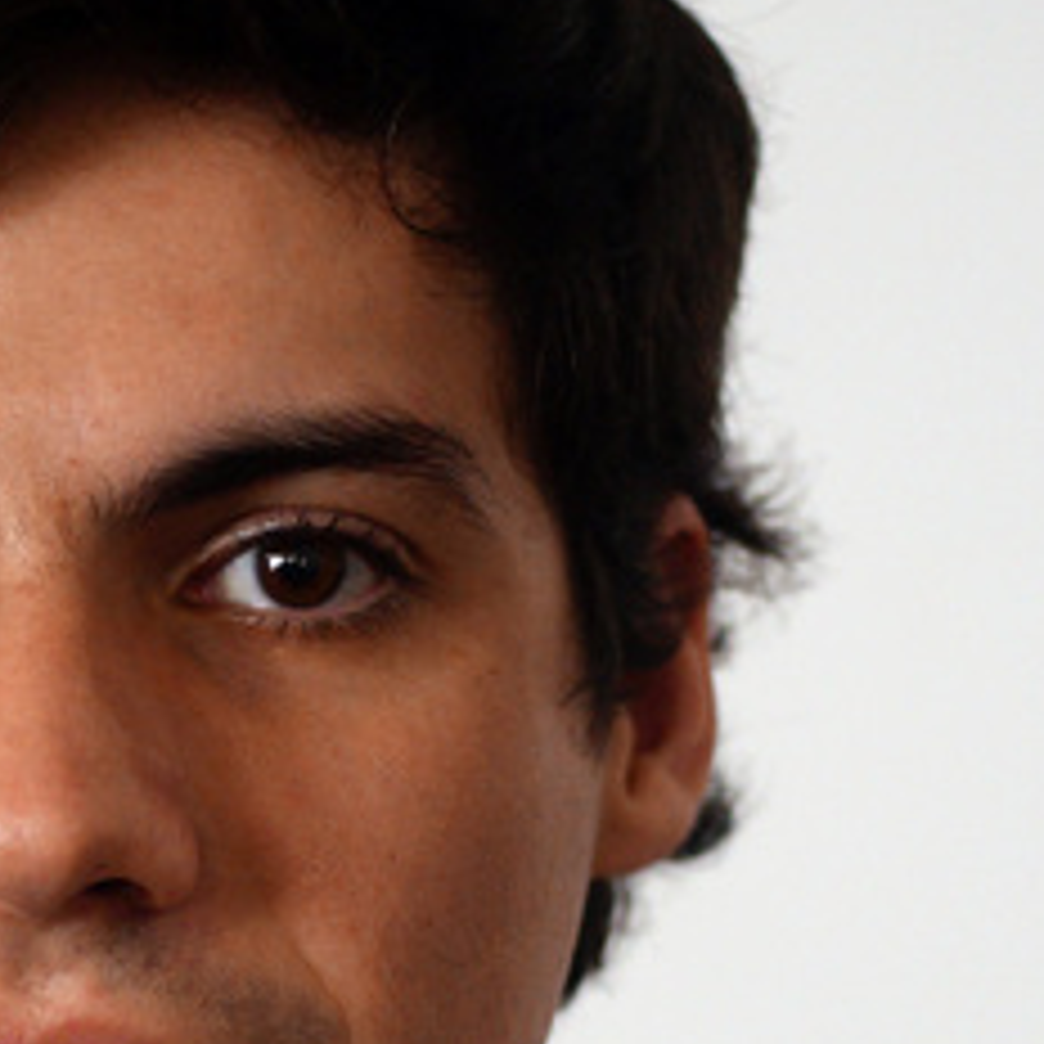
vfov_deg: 8.1
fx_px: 7370
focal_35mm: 216
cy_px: 968
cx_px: 144
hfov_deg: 8.1
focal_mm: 50
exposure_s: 1/40
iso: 800
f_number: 2.8
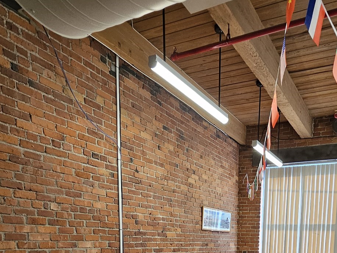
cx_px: 241
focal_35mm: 29
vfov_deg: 39.3
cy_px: 280
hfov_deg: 59.2
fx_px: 282
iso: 160
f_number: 2.2
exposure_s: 1/77
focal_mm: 2.2
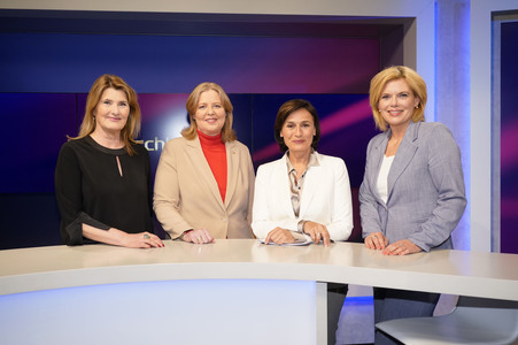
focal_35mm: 34
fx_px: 489
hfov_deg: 55.8
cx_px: 259
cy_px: 172
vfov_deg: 38.8
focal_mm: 34
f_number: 5
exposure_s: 1/160
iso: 2000
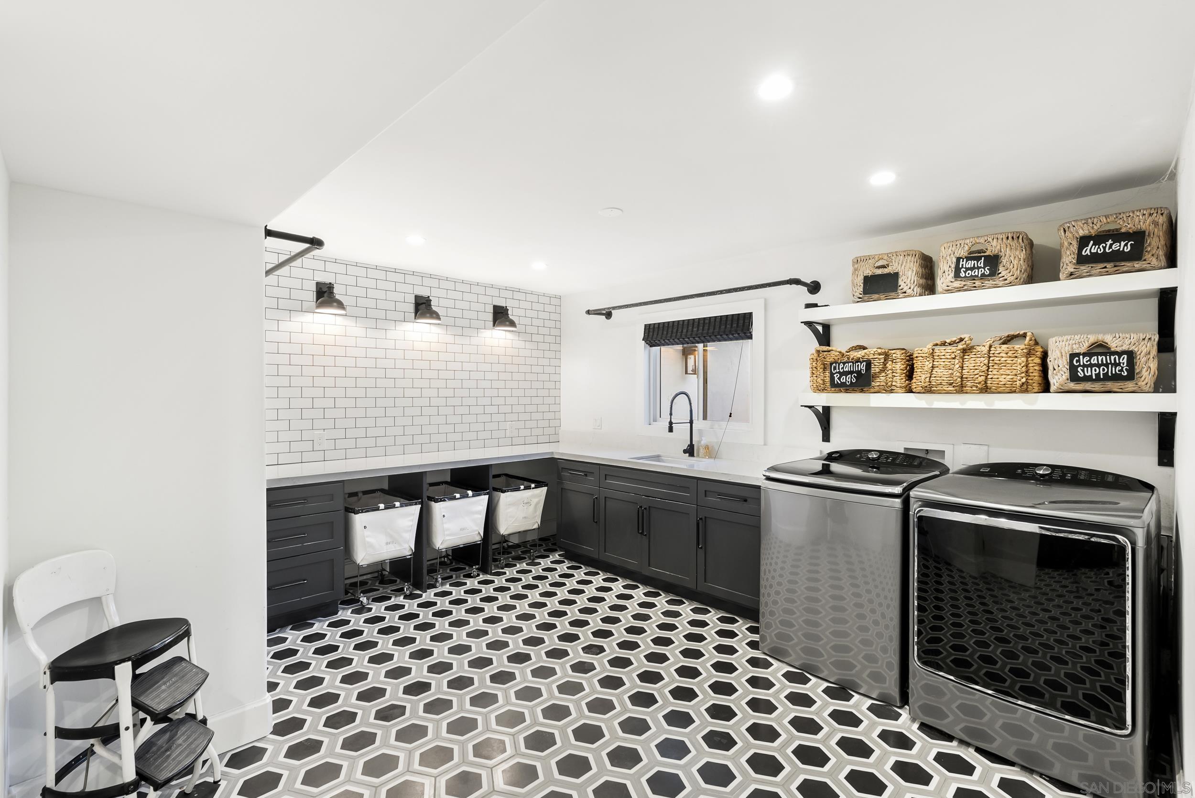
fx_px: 531
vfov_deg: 73.8
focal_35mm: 16
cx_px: 598
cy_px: 399
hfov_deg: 96.7
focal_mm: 16
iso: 500
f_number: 8
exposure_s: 1/2
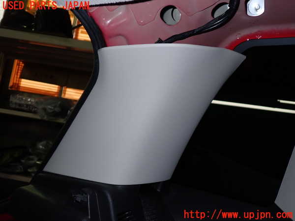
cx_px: 148
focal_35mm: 30
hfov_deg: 60.0
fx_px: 256
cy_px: 110
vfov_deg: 46.8
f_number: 6.3
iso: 200
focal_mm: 5.4
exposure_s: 1/30
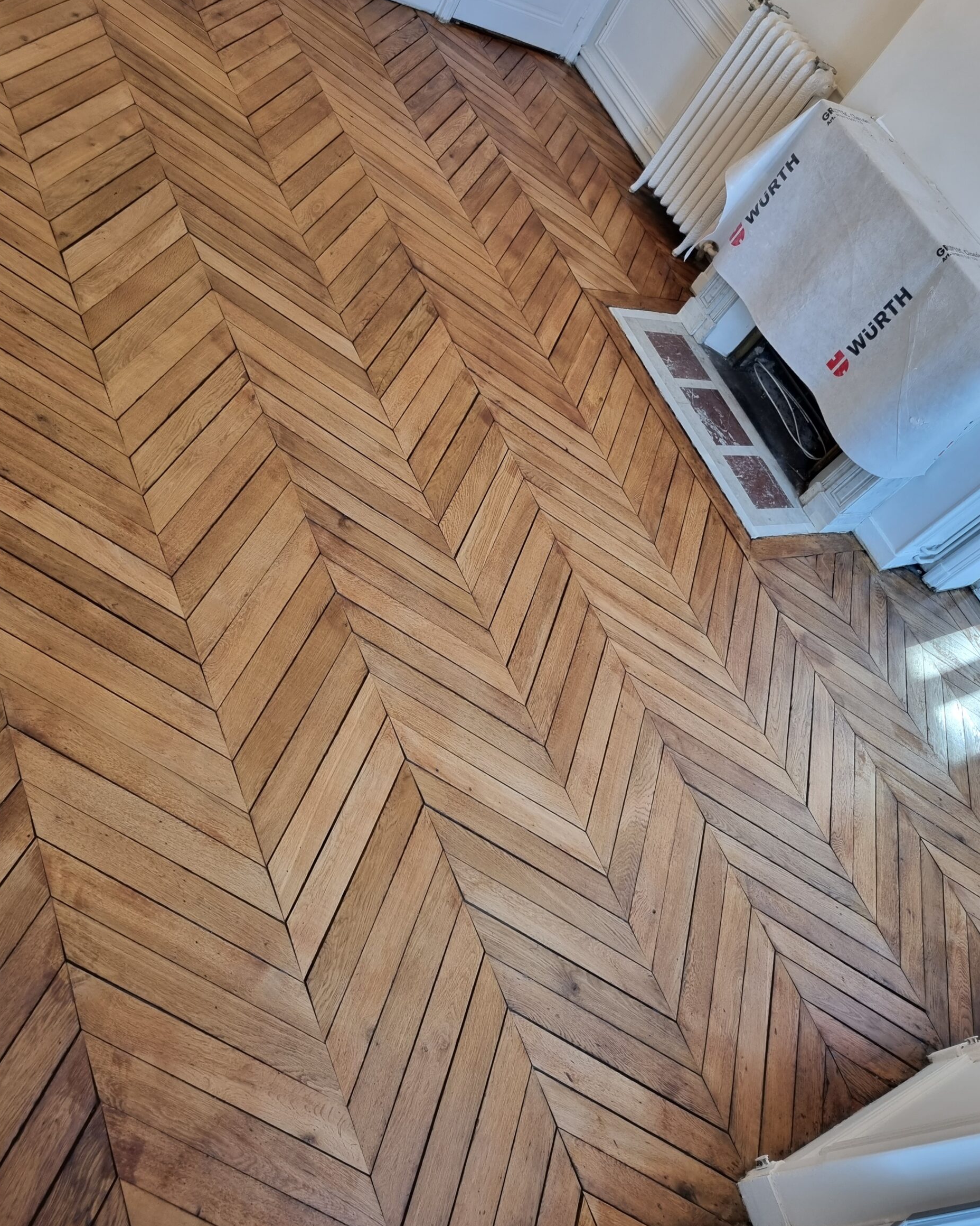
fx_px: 1015
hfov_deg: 51.5
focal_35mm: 28
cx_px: 474
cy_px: 629
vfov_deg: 62.2
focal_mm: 5.4
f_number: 1.8
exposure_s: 1/100
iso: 200
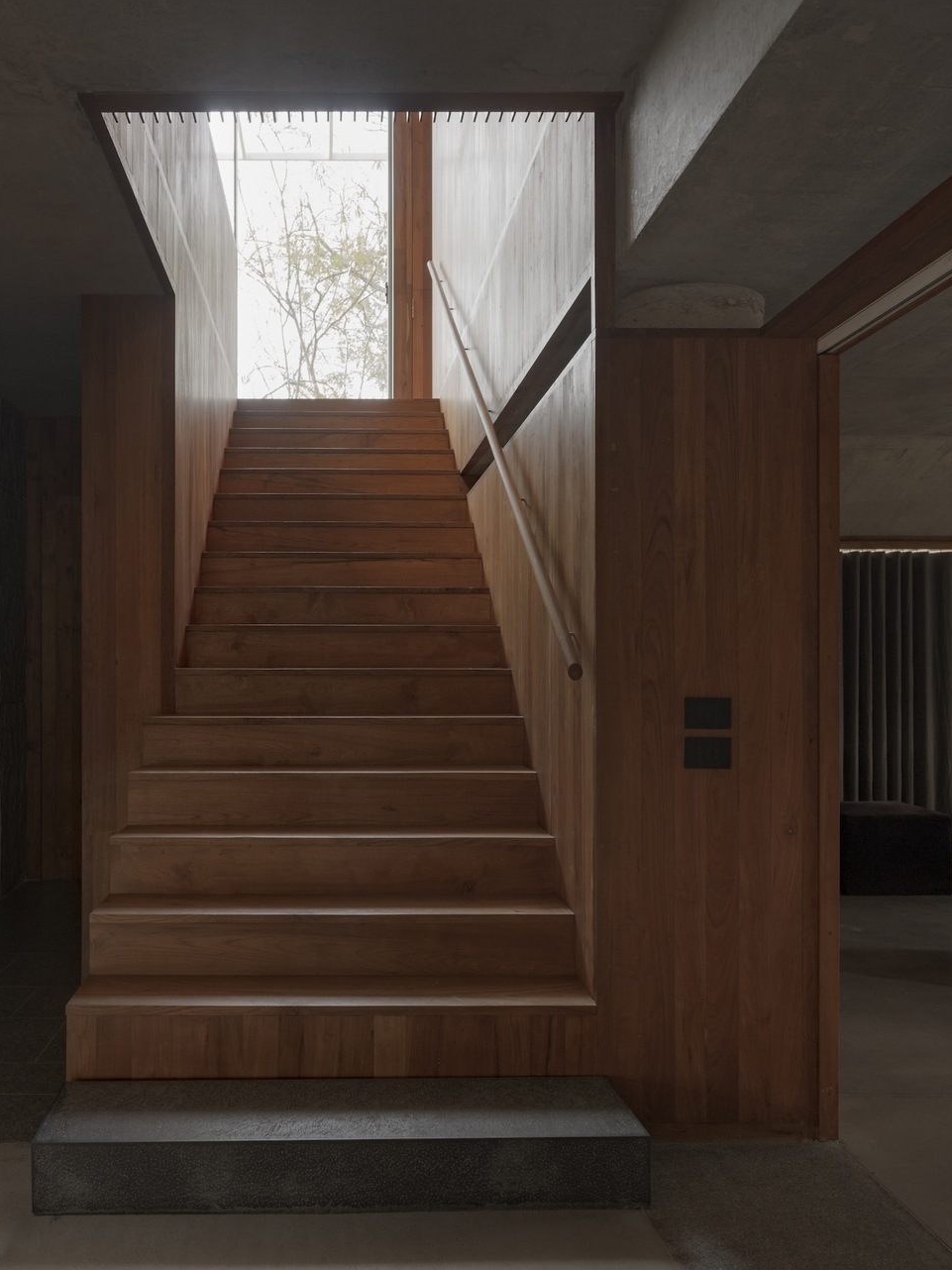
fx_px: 1018
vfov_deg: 63.9
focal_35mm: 28
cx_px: 297
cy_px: 655
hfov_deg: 49.0
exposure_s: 1/3
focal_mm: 18.5
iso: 64
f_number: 5.6
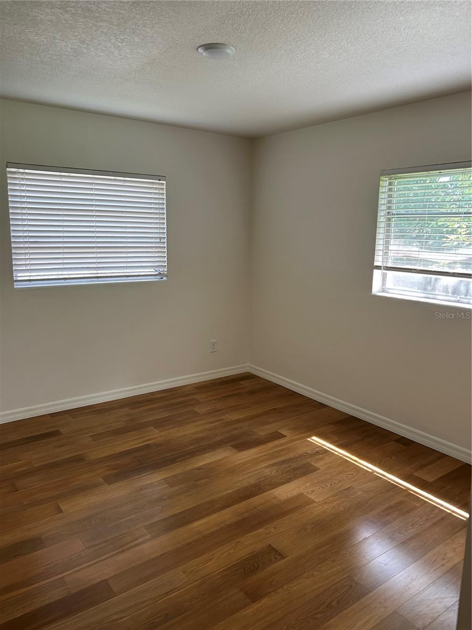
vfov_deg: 67.3
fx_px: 473
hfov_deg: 53.1
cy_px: 315
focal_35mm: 26
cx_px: 236
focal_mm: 5.7
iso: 80
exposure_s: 1/121
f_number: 1.5
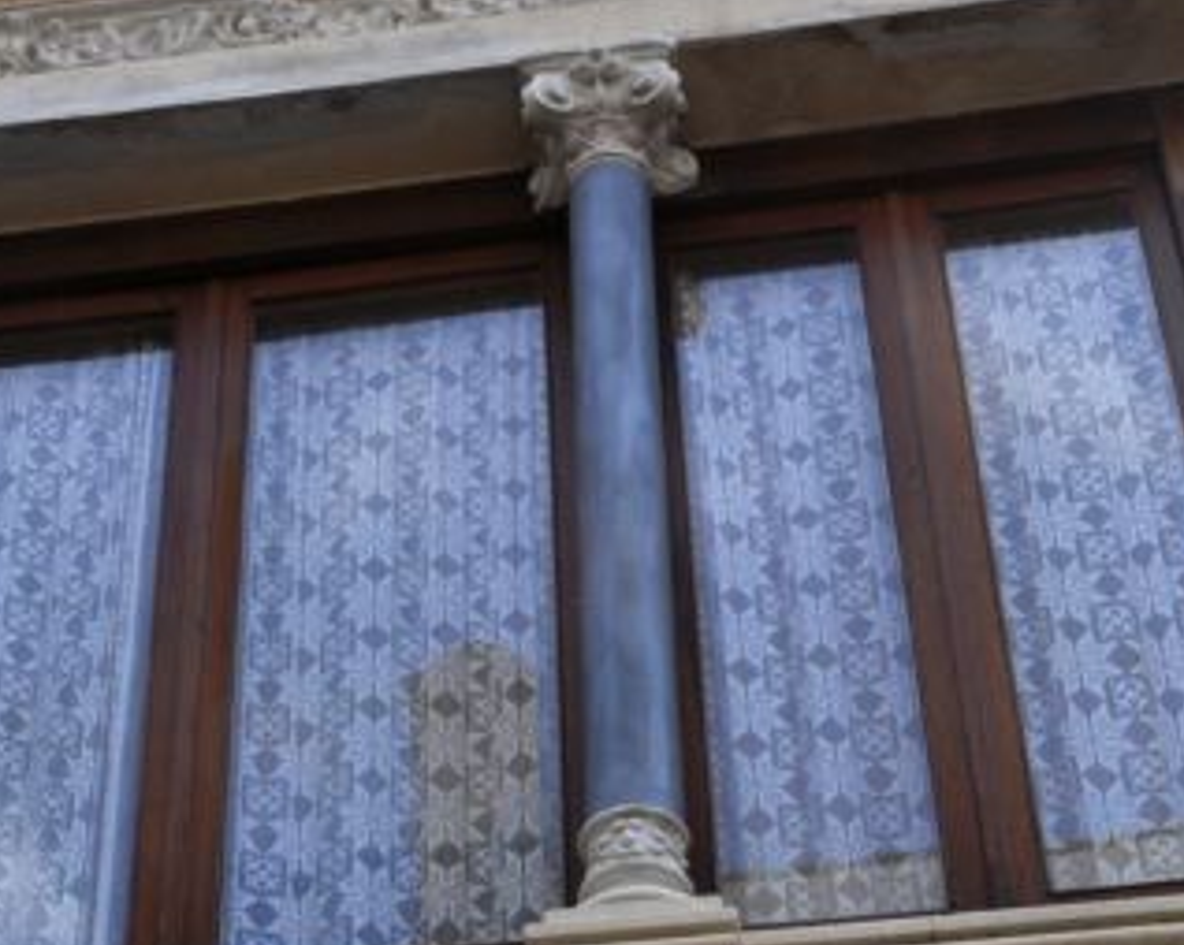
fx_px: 3222
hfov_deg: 20.6
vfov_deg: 16.6
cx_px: 272
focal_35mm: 92
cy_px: 709
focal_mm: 26
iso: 200
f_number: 13
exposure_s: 1/160
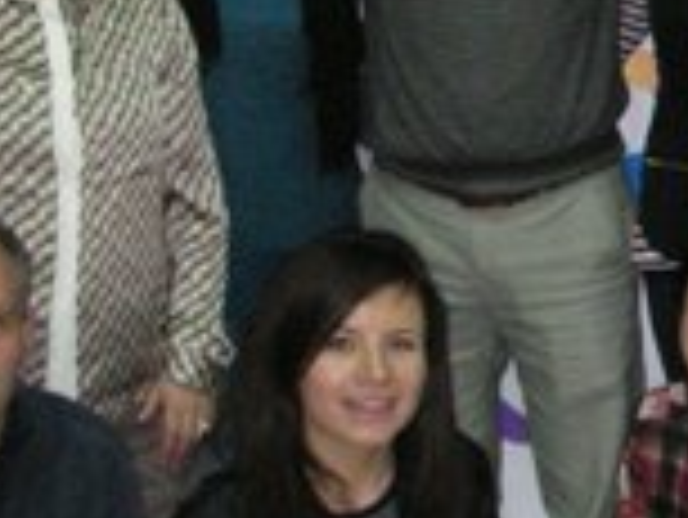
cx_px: 1048
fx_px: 2904
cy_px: 99
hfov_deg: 12.8
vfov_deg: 10.1
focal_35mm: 146
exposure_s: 1/60.1
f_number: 3
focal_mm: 5.8
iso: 200
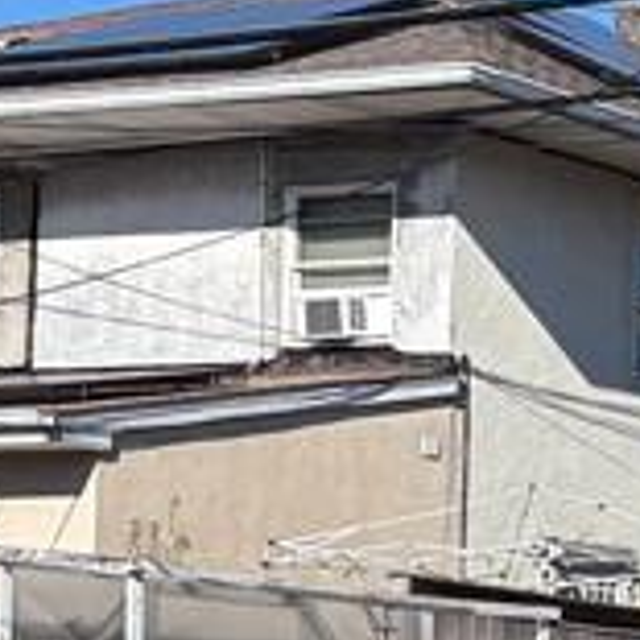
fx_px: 3179
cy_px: 780
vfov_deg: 11.3
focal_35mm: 152
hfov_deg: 9.7
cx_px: 1689
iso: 50
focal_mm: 5.96
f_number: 1.6
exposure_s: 1/5814
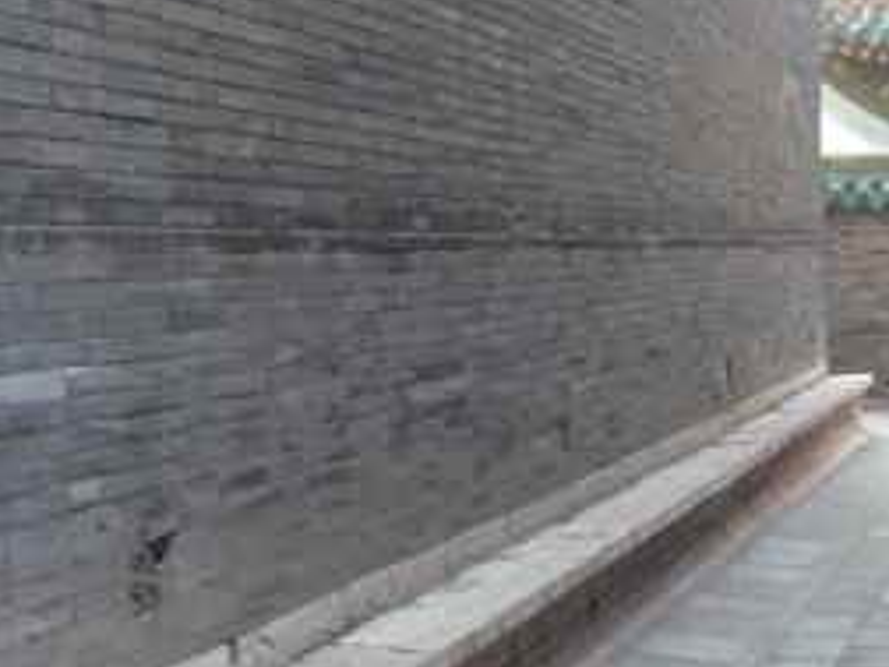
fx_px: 1746
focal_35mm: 68
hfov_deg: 28.0
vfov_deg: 21.6
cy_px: 244
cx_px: 713
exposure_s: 1/60
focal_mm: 6.6
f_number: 3.5
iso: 100
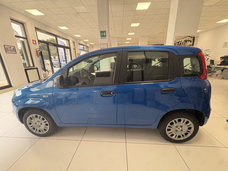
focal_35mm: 14
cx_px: 114
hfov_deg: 102.1
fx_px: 92
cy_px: 86
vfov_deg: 85.7
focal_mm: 2.22
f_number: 2.2
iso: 500
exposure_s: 1/60
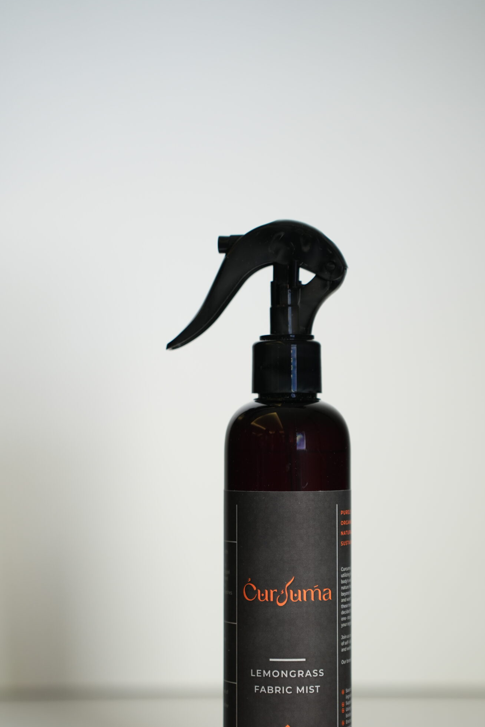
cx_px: 293
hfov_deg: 14.0
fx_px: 1980
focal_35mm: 98
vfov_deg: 20.8
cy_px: 443
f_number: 2.8
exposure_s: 1/125
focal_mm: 75
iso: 400
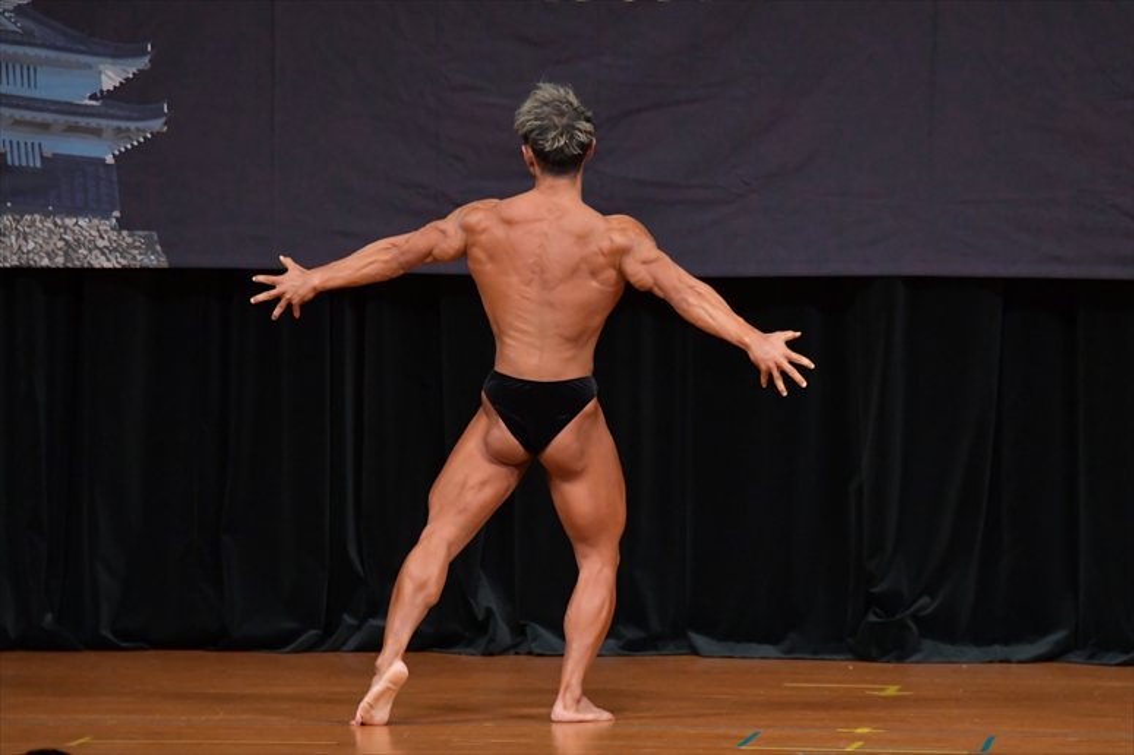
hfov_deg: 7.2
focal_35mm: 285
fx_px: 8973
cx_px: 567
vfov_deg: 4.8
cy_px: 378
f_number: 5.6
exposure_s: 1/400
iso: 4000
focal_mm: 190
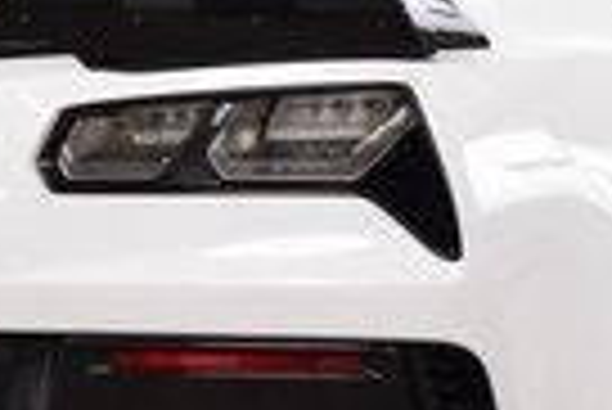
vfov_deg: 4.7
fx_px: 5037
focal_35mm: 296
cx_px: 576
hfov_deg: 6.9
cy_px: 340
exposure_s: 1/60
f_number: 8
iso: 1000
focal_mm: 42
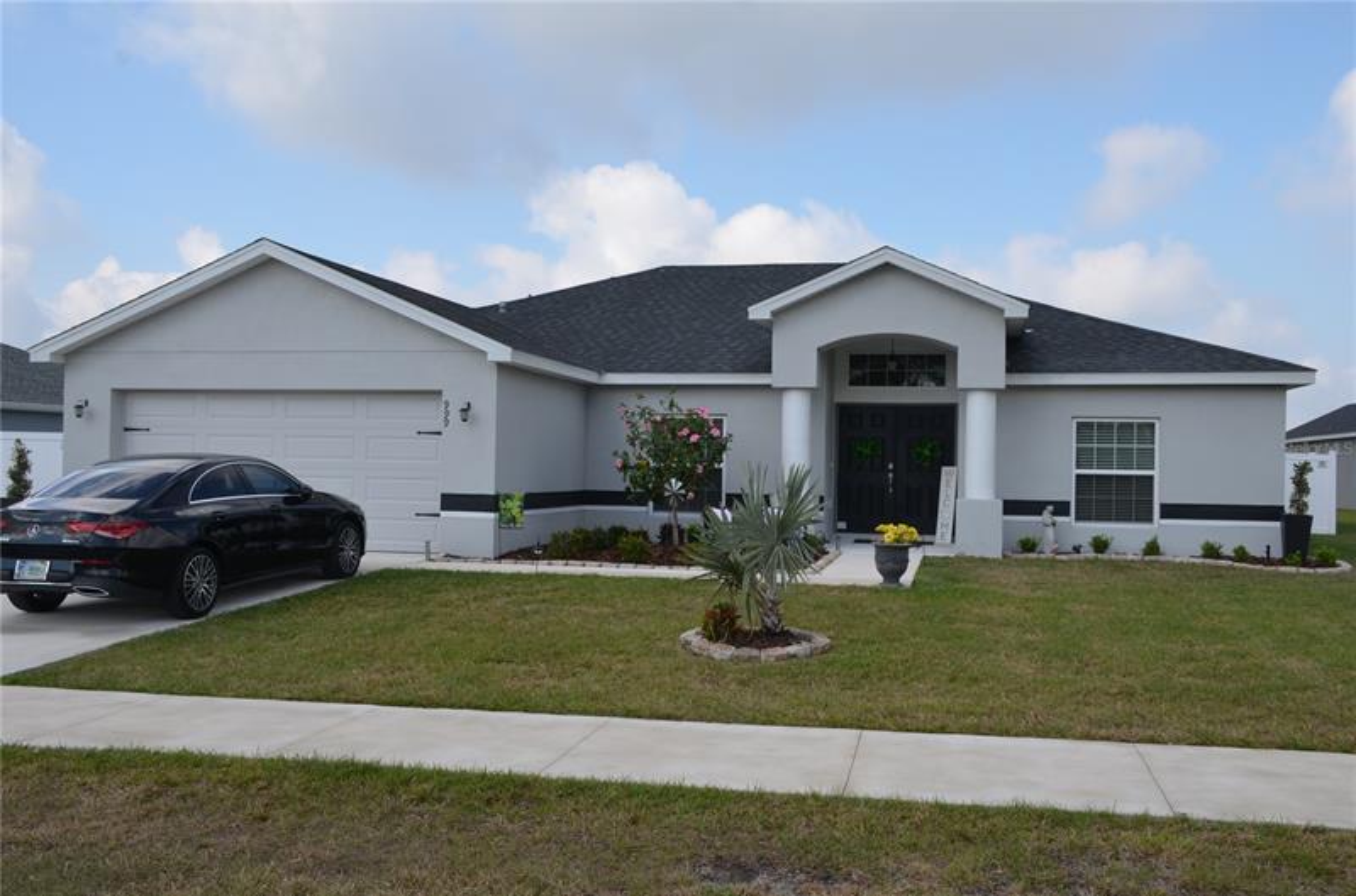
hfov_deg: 55.2
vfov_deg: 38.2
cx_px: 678
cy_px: 448
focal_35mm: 34
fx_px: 1296
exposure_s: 1/250
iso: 160
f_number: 8
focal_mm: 23
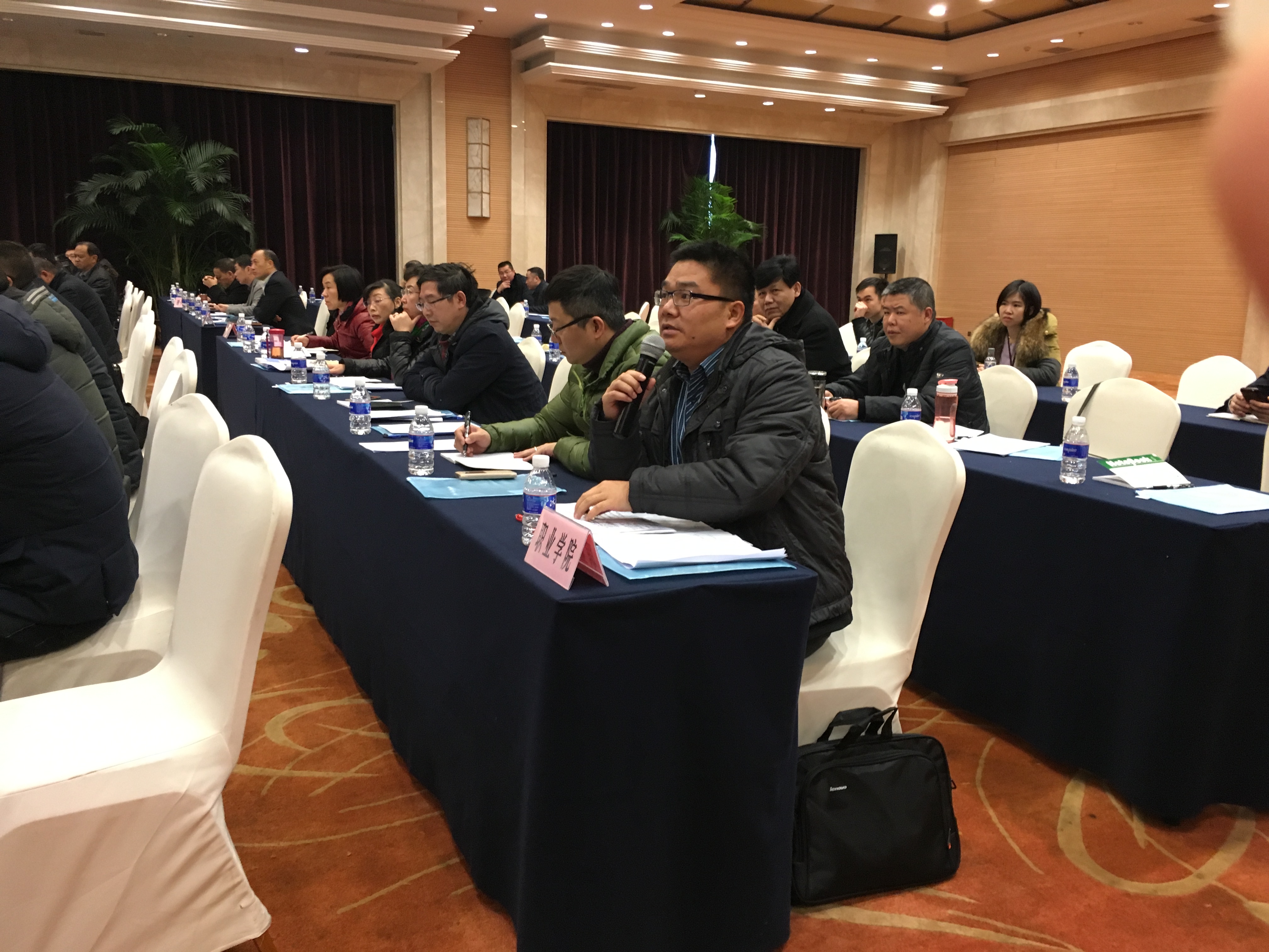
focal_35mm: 29
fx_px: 1063
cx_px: 634
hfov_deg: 61.7
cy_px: 476
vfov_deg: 48.2
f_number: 2.2
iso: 200
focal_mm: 4.15
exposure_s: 1/20
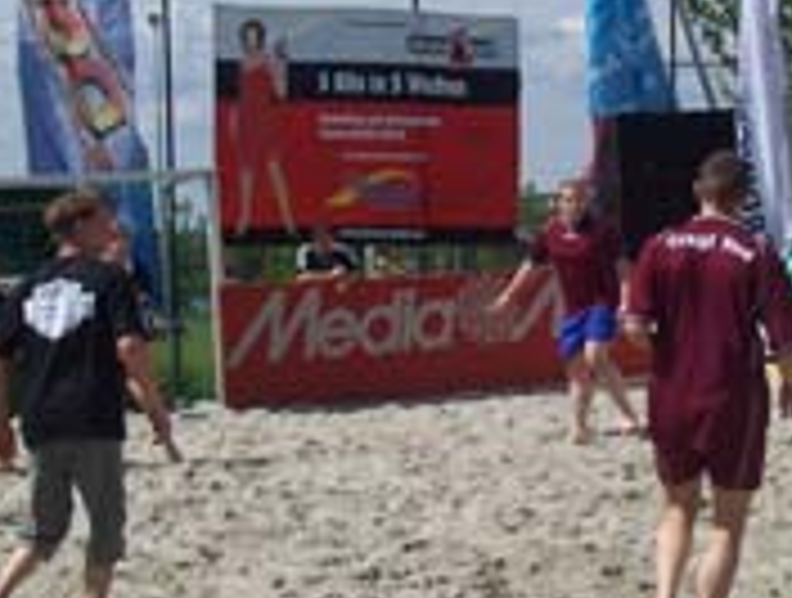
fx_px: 3005
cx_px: 544
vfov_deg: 11.4
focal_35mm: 131
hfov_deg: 15.0
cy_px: 321
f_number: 6.7
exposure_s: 1/500
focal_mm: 10.8
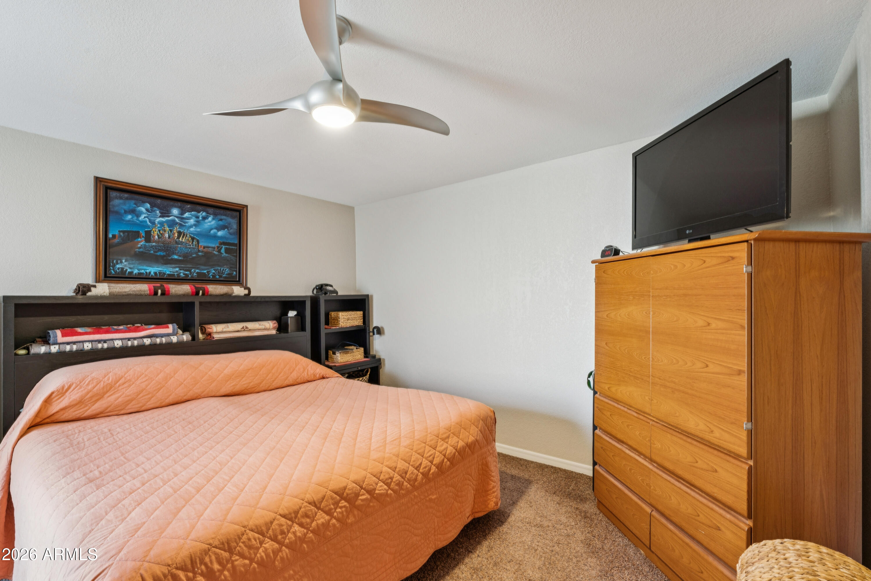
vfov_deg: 75.5
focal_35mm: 16
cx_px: 436
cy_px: 290
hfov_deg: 98.5
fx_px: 375
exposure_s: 1/2.5
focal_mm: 15.5
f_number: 13
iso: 400
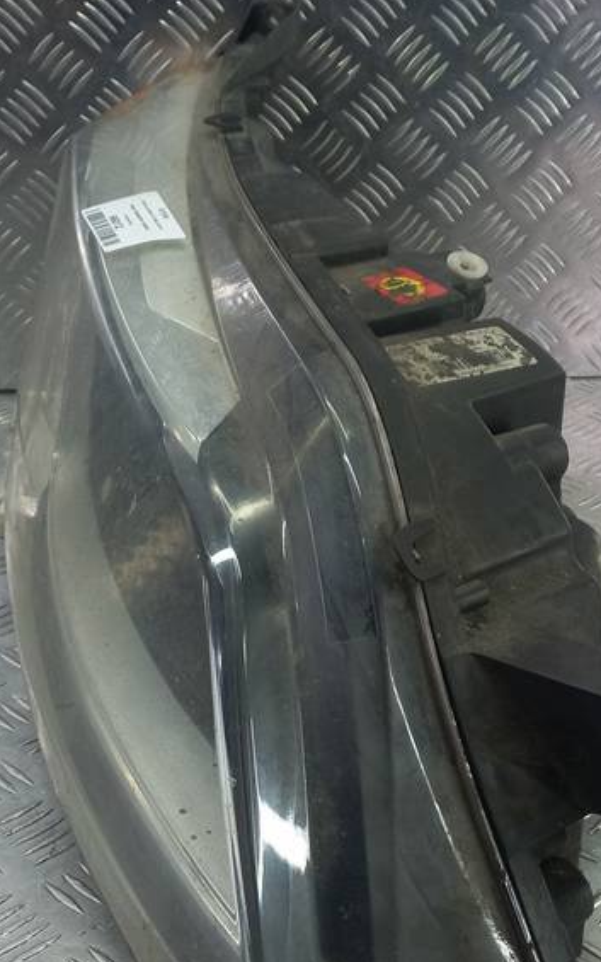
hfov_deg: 26.8
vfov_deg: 41.6
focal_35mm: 48
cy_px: 589
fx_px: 1258
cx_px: 347
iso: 64
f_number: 1.8
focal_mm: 4.6
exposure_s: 1/50
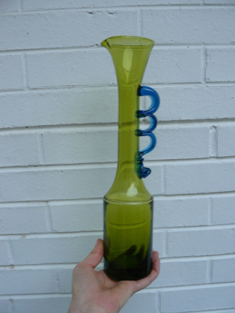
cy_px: 156
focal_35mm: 36
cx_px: 118
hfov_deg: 39.7
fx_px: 326
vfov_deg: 51.3
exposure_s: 1/25
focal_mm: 6
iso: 200
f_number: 2.8
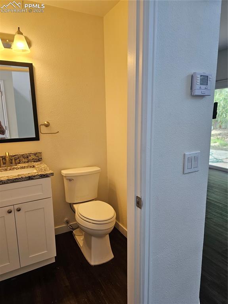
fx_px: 202
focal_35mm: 23
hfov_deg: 58.8
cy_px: 152
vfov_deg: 74.0
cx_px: 114
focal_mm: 6.3
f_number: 1.7
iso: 160
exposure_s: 1/207
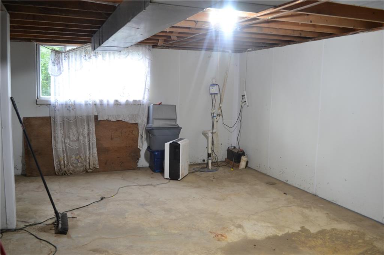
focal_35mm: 33
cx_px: 192
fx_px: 352
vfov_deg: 39.9
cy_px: 128
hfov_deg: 57.2
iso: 400
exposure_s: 1/15
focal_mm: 22
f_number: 3.8
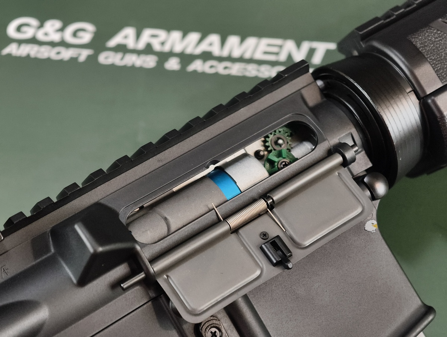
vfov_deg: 17.4
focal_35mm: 85
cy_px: 168
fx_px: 1099
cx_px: 224
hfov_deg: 23.0
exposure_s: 1/30
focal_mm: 22.48
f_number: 2.67
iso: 1258
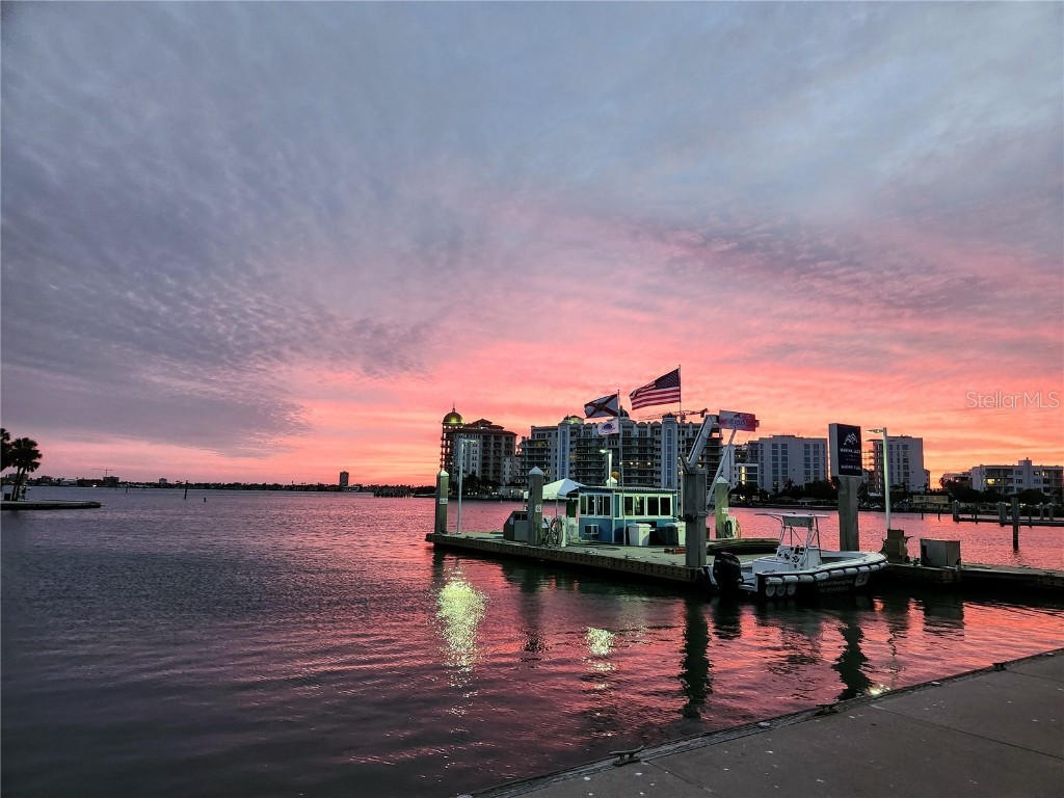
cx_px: 532
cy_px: 399
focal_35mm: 23
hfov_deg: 73.9
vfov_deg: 58.9
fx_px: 707
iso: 320
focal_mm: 5.4
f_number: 1.8
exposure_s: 1/120
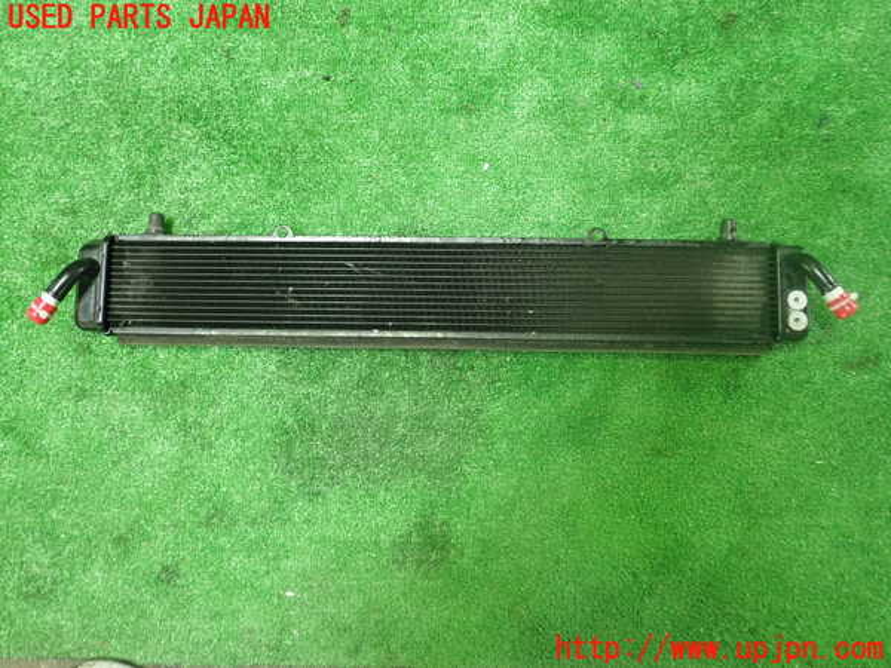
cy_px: 334
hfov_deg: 60.0
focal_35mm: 30
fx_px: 772
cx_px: 446
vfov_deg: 46.8
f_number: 2.3
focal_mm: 5.5
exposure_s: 1/60
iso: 800
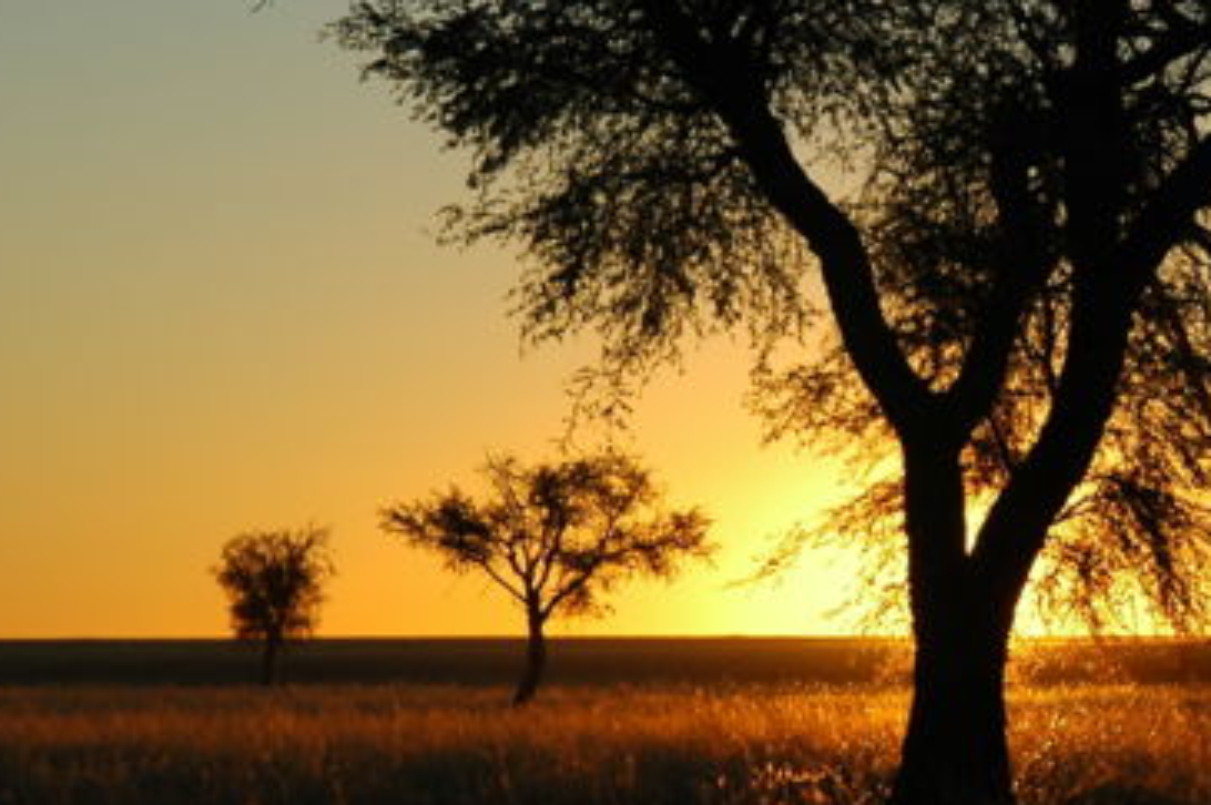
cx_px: 908
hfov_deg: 10.4
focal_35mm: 198
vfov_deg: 6.9
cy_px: 130
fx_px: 6654
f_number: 9
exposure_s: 1/100
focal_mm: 60
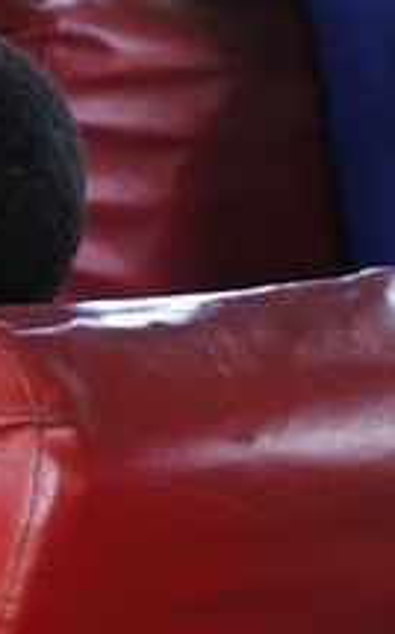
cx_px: -1621
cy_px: -12
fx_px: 3141
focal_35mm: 182
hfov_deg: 5.4
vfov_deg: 11.4
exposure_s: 1/200
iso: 400
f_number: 2.8
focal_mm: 24
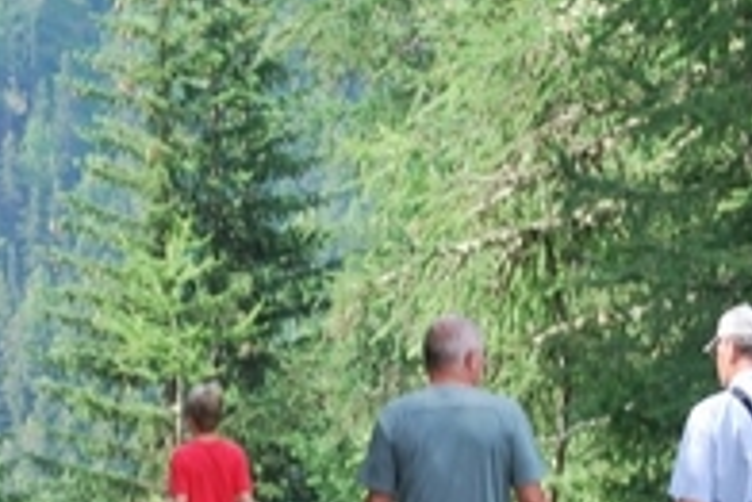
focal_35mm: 253
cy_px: 558
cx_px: 679
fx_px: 5279
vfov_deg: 5.4
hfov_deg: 8.1
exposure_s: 1/125
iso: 140
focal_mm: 55
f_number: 5.6
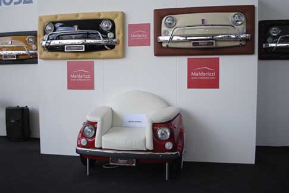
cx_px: 144
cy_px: 96
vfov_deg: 40.0
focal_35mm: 33
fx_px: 265
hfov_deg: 57.2
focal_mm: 22
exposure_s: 1/500
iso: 140
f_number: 3.8
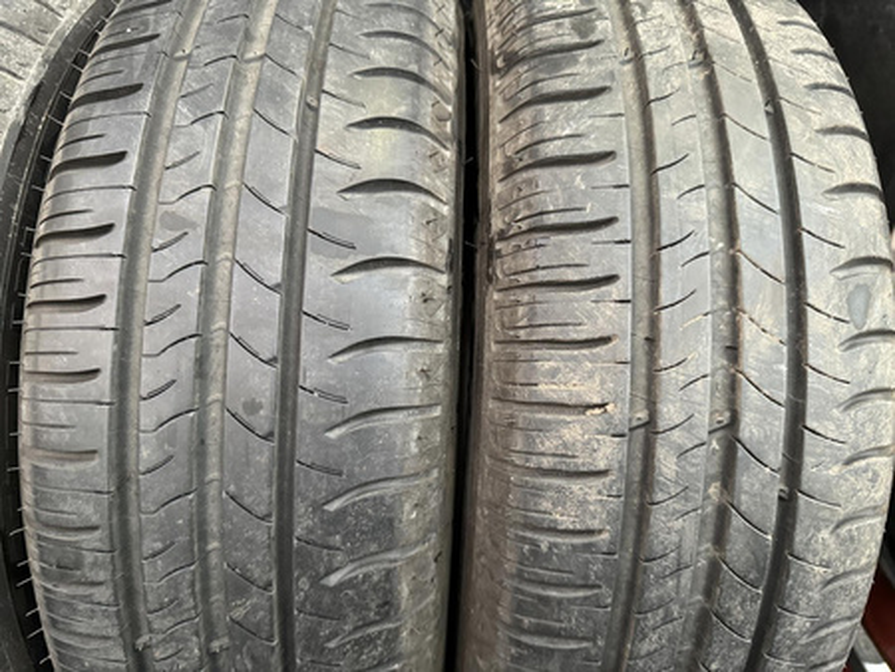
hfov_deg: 71.6
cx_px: 448
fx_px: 621
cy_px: 336
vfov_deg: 56.9
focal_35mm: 24
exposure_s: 1/50
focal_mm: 6.86
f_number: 1.78
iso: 640
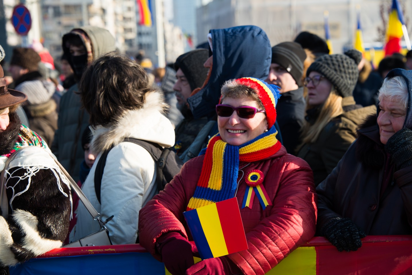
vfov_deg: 11.0
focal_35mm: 125
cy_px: 138
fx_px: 1431
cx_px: 206
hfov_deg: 16.4
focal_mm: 125
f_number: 7.1
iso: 100
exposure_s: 1/160
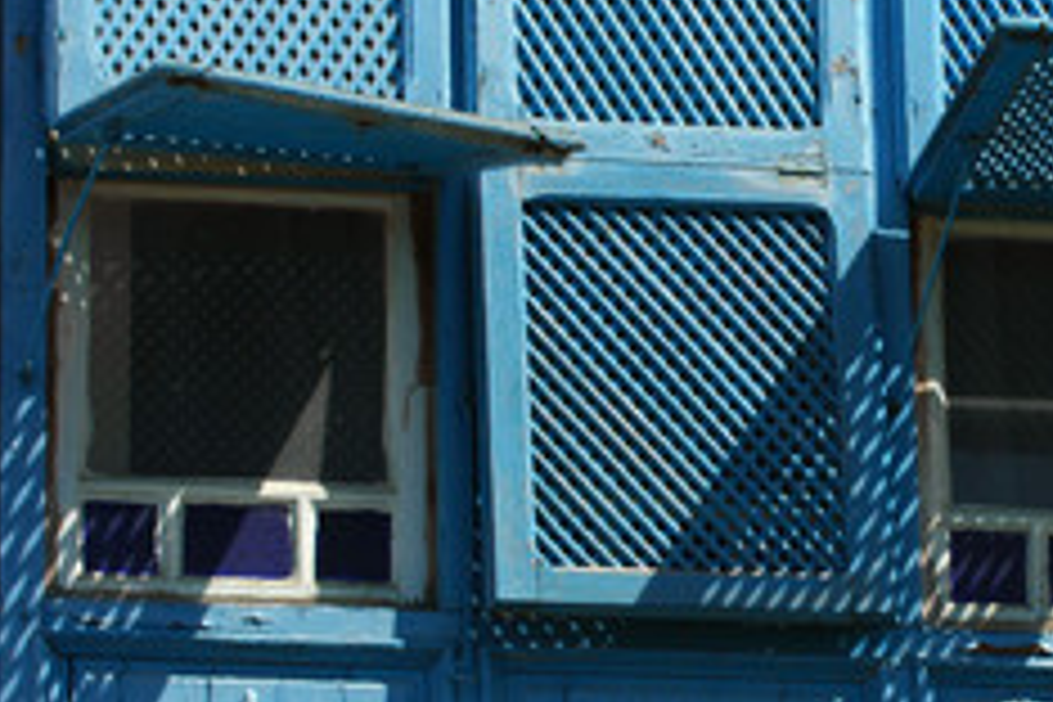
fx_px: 7484
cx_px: 898
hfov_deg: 8.0
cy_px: 270
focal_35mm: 256
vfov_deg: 5.4
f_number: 8
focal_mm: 95
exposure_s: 1/400
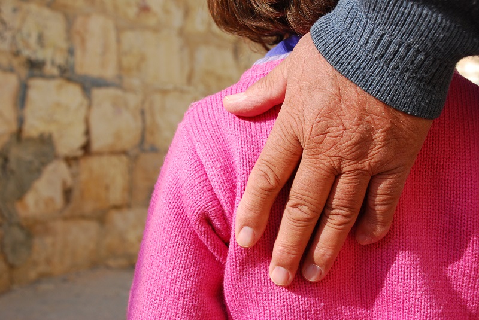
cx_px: 240
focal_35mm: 52
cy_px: 160
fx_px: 699
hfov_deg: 37.8
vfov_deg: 25.8
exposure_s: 1/250
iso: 200
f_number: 8
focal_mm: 35
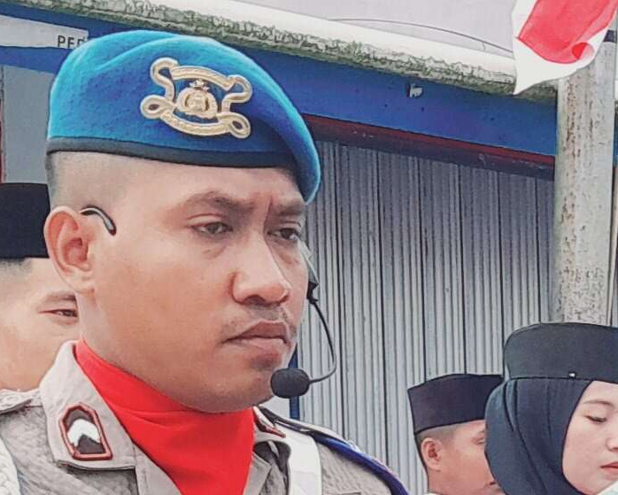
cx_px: 874
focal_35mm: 154
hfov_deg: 12.0
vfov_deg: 9.6
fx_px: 2818
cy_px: 830
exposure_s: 1/132
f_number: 1.8
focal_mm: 4
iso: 40
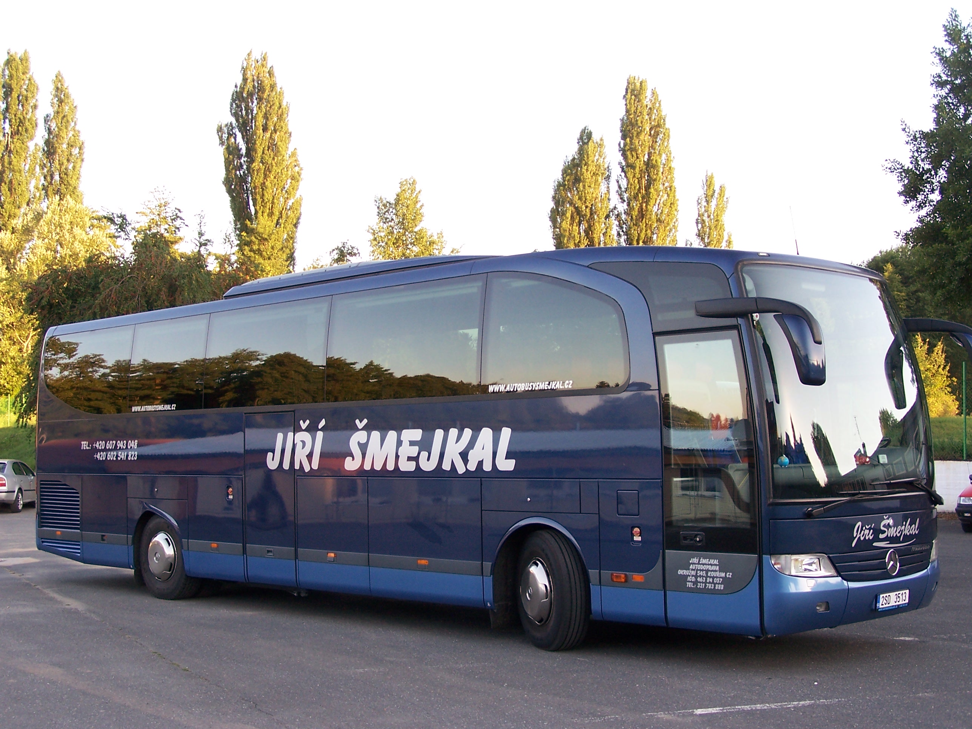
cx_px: 486
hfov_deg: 37.5
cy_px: 364
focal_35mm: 51
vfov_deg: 28.6
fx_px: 1432
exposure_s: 1/80
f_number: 3
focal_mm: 8.5
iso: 80
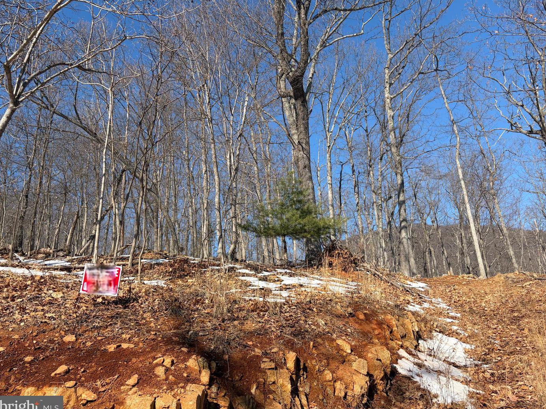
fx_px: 426
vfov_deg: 51.3
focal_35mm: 27
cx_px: 278
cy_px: 206
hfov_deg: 65.3
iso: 50
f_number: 1.6
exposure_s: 1/2747
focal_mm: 5.96
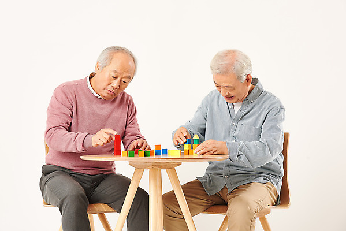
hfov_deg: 17.6
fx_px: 1115
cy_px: 116
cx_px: 173
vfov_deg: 11.8
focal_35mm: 116
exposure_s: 1/125
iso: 100
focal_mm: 116
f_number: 8
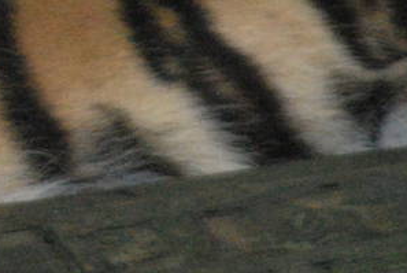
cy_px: -308
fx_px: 18274
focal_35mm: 1614
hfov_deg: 1.3
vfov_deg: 0.9
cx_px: -193
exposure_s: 1/125
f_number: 5.6
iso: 1600
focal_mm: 200
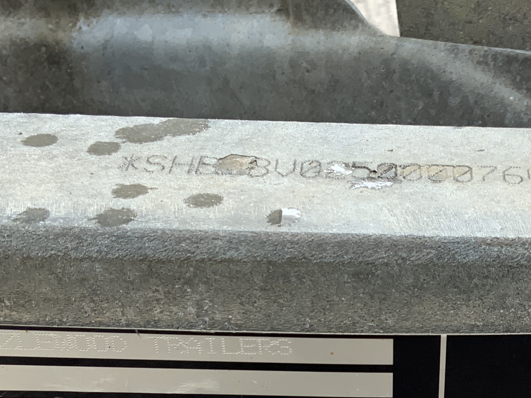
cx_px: 451
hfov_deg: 24.2
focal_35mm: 79
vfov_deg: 18.3
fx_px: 1212
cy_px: 376
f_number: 1.8
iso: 16
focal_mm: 3
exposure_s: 1/259
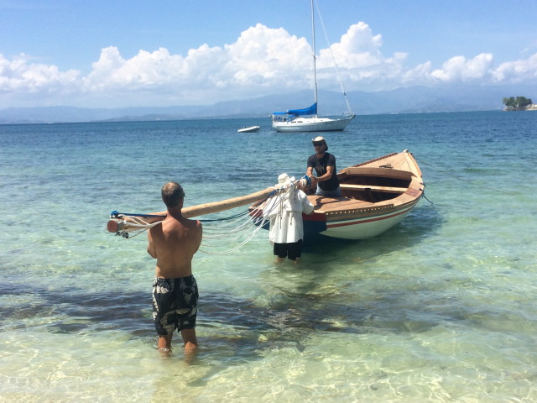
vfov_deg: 46.8
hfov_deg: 60.0
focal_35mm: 30
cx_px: 268
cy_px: 202
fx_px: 465
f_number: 2.2
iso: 40
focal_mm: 4.12
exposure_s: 1/2740
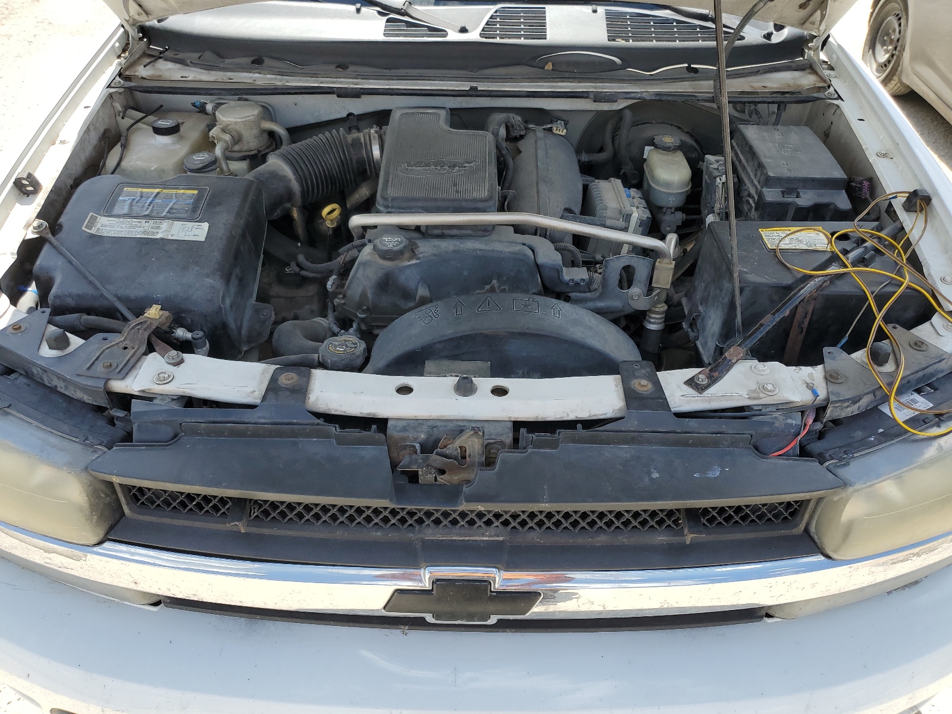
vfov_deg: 53.1
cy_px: 357
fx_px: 715
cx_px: 476
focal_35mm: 26
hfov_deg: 67.3
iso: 50
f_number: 1.5
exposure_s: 1/1429
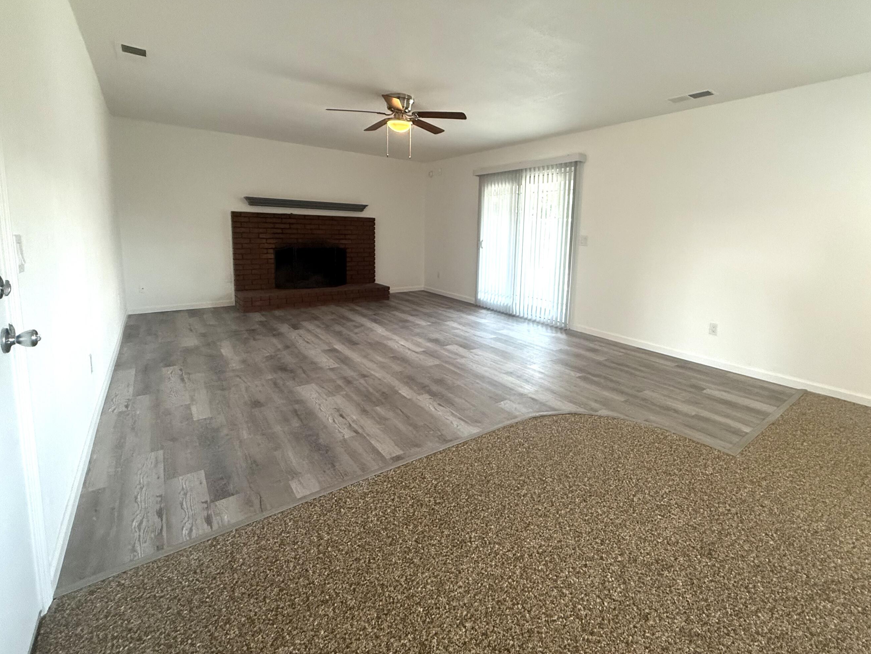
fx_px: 403
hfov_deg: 94.2
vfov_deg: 77.7
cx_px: 479
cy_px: 281
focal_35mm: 16
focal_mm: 2.22
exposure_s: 1/120
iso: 320
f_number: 2.2
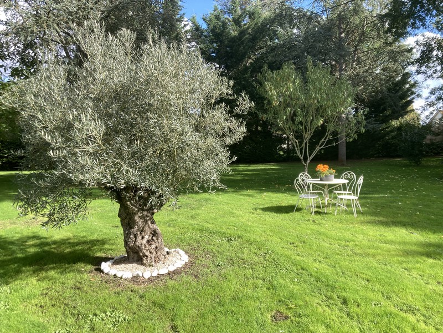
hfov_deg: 63.4
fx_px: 358
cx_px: 222
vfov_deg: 49.7
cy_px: 166
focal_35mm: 28
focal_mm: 3.99
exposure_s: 1/685
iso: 20
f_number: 1.8
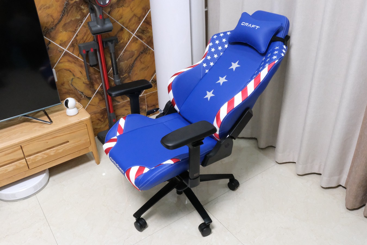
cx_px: 184
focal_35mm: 30
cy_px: 122
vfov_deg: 43.6
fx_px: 306
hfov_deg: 61.9
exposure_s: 1/10
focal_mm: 20.2
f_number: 22
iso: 12800
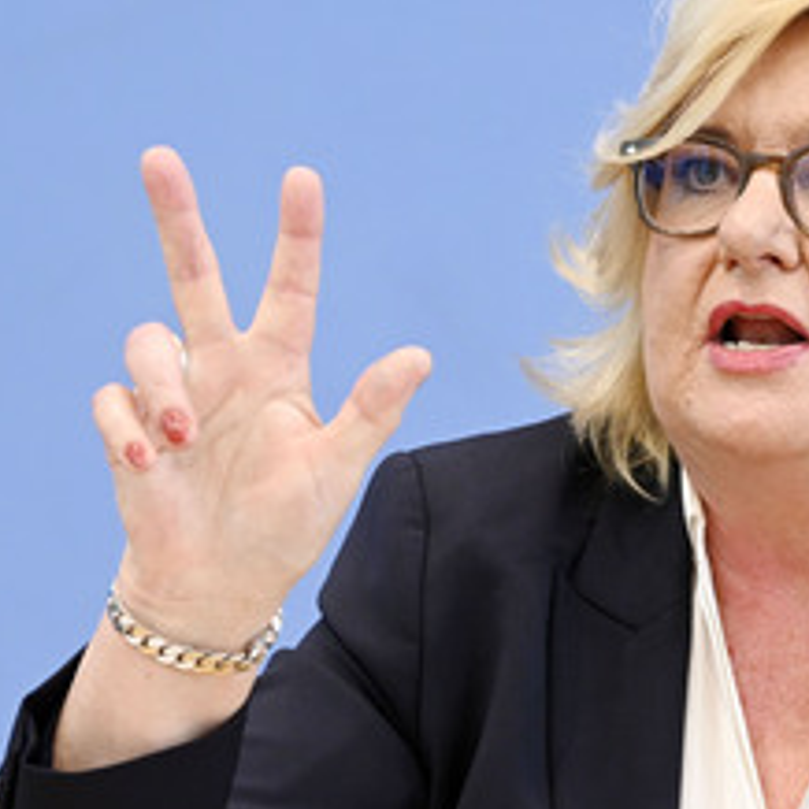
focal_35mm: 211
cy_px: 404
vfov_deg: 8.3
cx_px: 763
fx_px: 5579
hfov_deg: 8.3
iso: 3200
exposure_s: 1/500
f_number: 5.6
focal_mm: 120
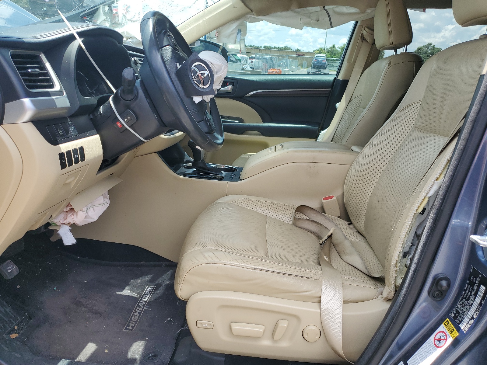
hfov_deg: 67.3
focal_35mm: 26
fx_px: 366
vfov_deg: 53.1
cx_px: 244
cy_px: 182
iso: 50
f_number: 1.5
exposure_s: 1/909
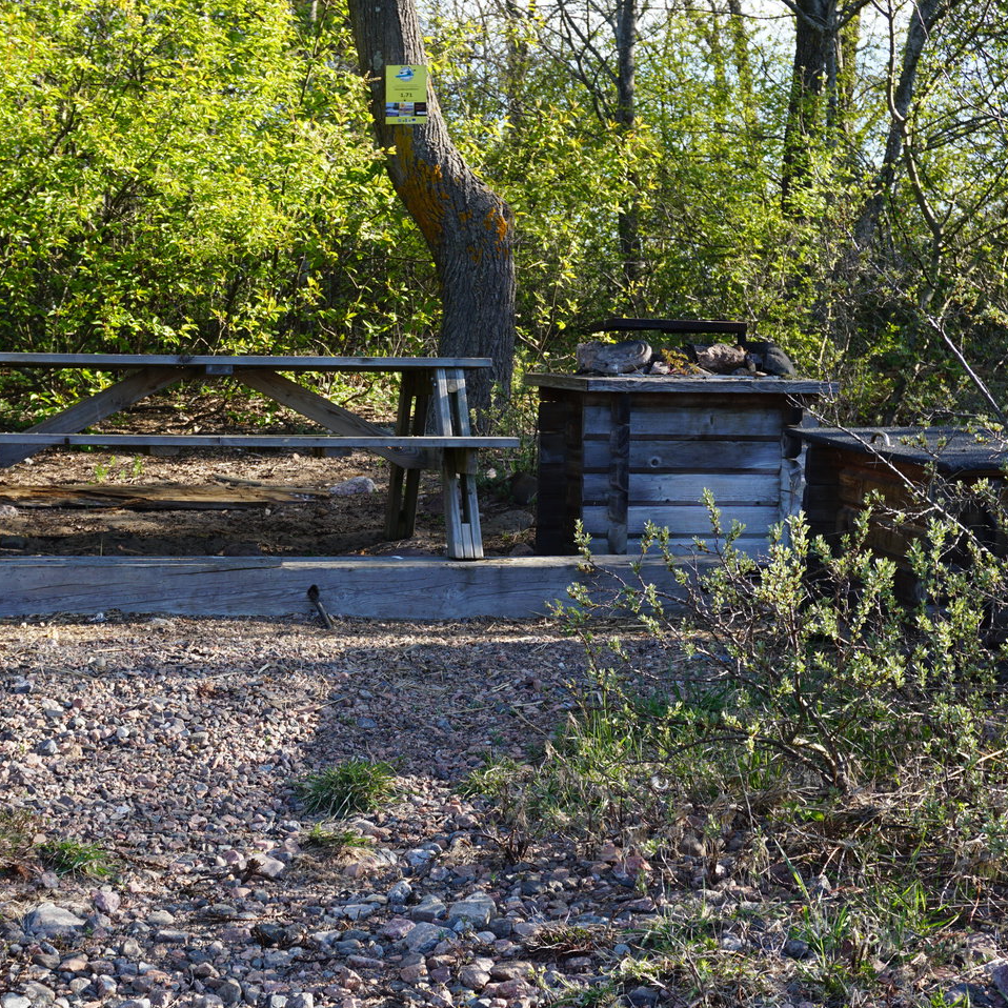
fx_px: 2273
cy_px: 504
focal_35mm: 69
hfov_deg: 25.0
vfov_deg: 25.0
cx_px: 399
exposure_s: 1/80
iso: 100
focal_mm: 36
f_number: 7.1
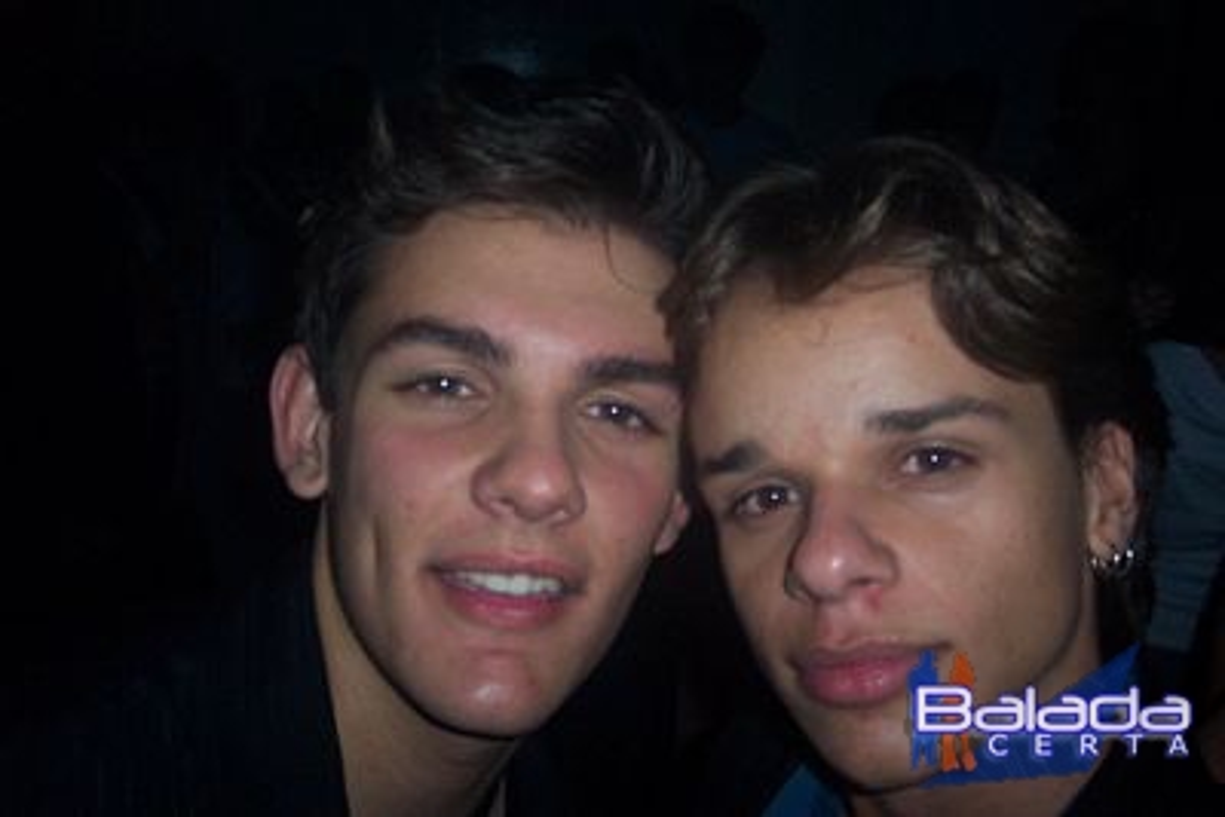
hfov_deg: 50.7
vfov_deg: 35.1
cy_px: 408
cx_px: 612
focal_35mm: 38
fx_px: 1293
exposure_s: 1/30
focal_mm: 8
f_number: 2.8
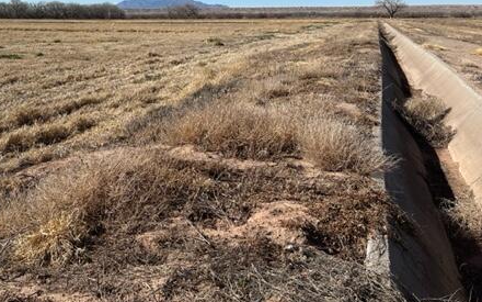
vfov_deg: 34.1
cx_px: 150
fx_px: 486
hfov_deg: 51.5
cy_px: 98
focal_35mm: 37
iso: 80
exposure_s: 1/6211
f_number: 1.78
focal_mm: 6.86
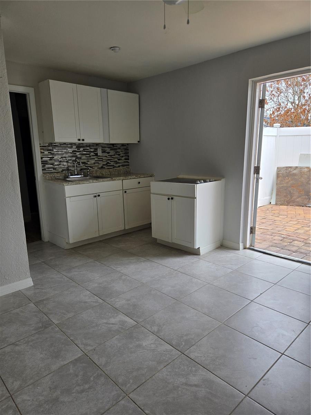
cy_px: 208
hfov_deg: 58.9
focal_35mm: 23
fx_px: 276
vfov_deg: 73.9
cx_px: 156
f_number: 1.8
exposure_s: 1/489
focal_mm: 5.4
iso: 25
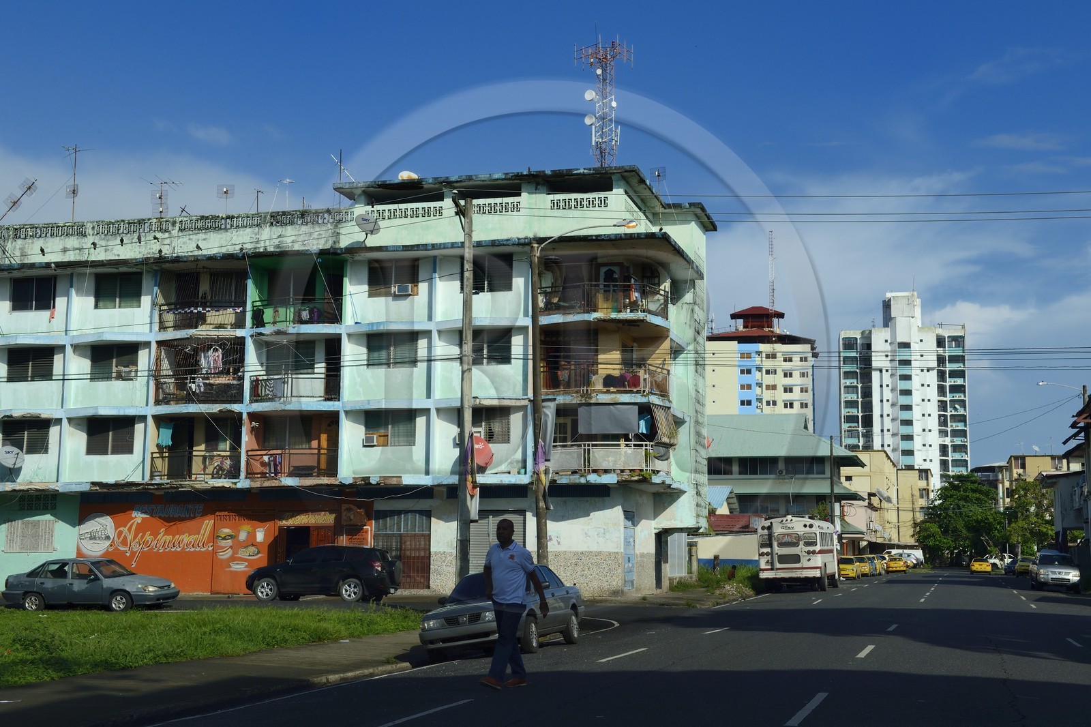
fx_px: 1454
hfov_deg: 41.1
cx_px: 546
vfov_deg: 28.1
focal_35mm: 48
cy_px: 364
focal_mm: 48
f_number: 14
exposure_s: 1/320
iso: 200
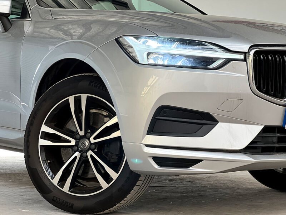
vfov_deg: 19.1
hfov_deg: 25.3
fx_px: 636
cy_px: 108
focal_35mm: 77
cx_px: 143
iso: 100
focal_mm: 9
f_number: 2.8
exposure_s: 1/63
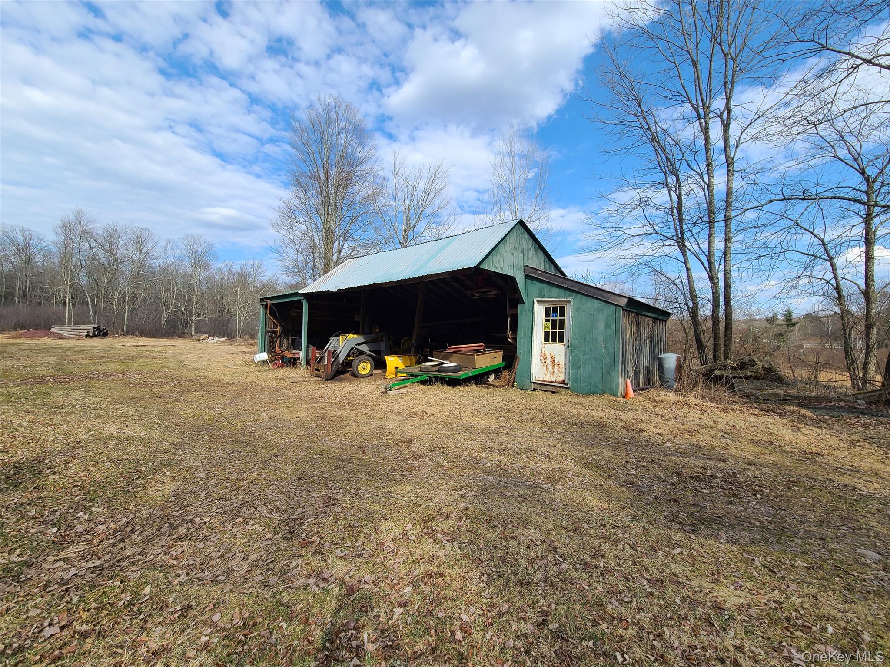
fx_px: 334
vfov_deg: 89.9
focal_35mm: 13
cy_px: 334
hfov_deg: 106.2
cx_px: 445
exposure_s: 1/1064
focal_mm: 2.2
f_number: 2.2
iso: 50
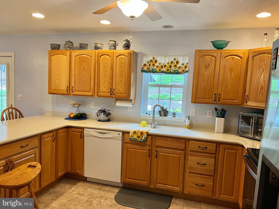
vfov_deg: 53.1
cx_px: 140
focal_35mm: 26
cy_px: 104
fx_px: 210
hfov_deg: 67.3
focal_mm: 5.7
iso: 100
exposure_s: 1/60
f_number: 1.5
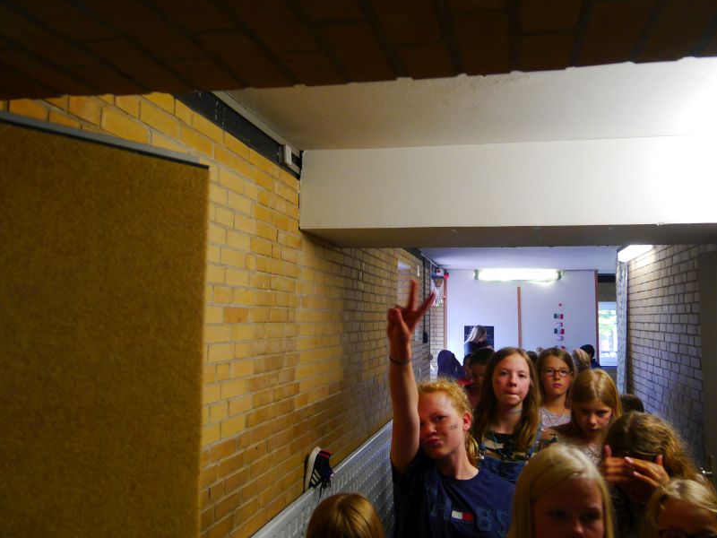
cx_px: 318
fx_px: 725
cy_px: 229
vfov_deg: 40.6
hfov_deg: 52.5
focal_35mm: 35
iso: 800
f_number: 3.5
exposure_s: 1/60
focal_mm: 14
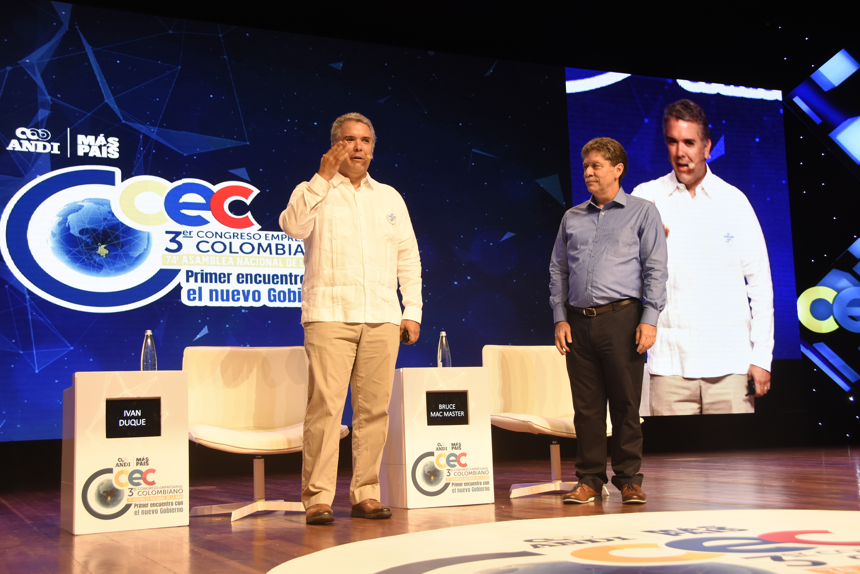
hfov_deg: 45.0
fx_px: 1039
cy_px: 287
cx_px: 430
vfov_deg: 30.9
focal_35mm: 44
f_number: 5.6
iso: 400
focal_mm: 29
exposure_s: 1/50
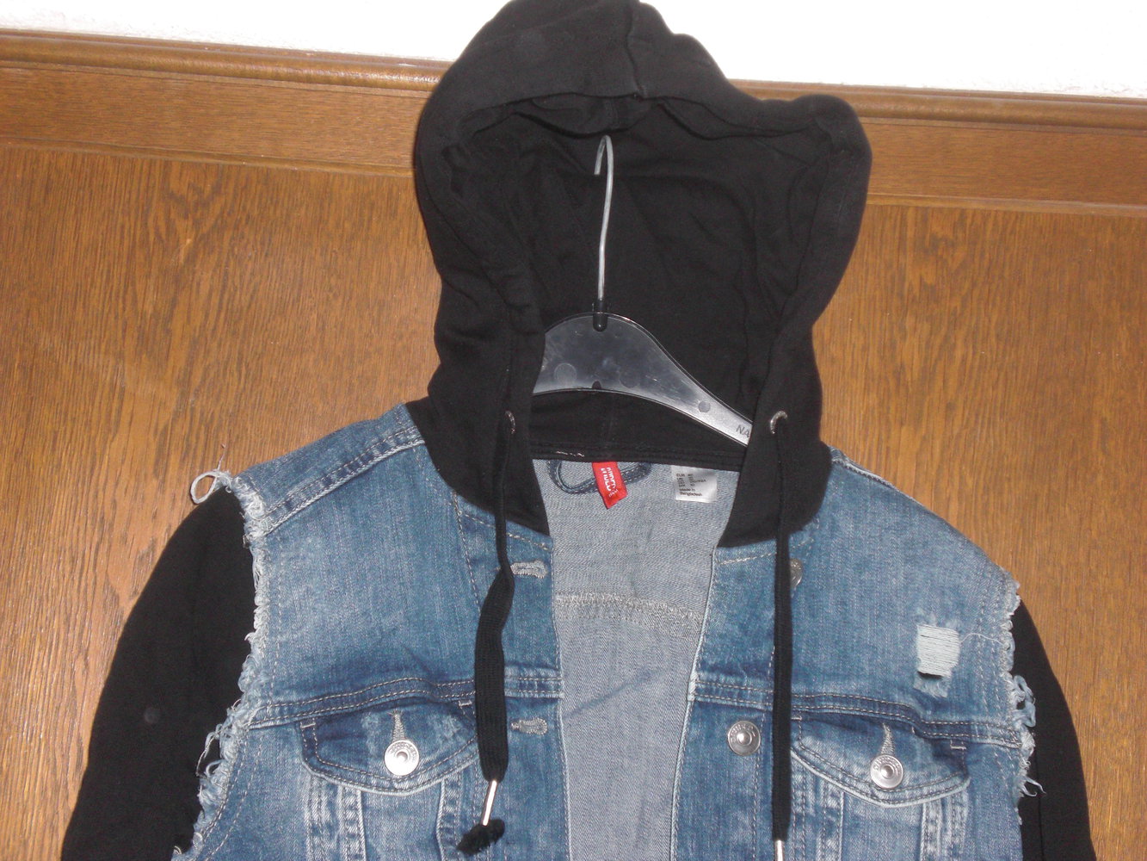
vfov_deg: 23.3
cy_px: 430
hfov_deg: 30.7
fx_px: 2088
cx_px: 574
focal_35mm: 63
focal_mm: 10.4
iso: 200
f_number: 4
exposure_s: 1/60
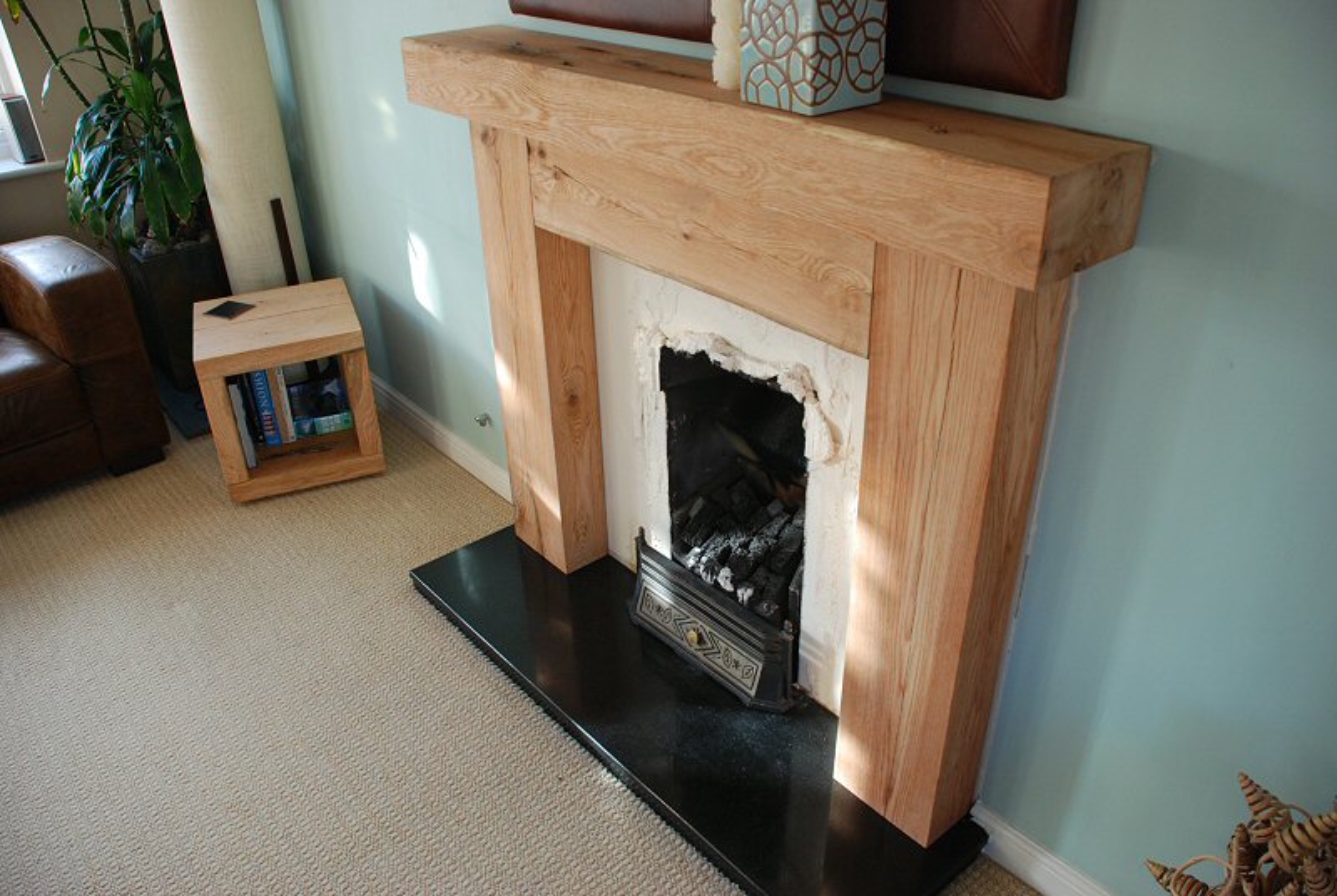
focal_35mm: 27
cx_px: 668
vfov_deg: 48.1
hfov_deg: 67.3
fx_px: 1004
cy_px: 448
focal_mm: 18
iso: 400
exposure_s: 1/60
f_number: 4
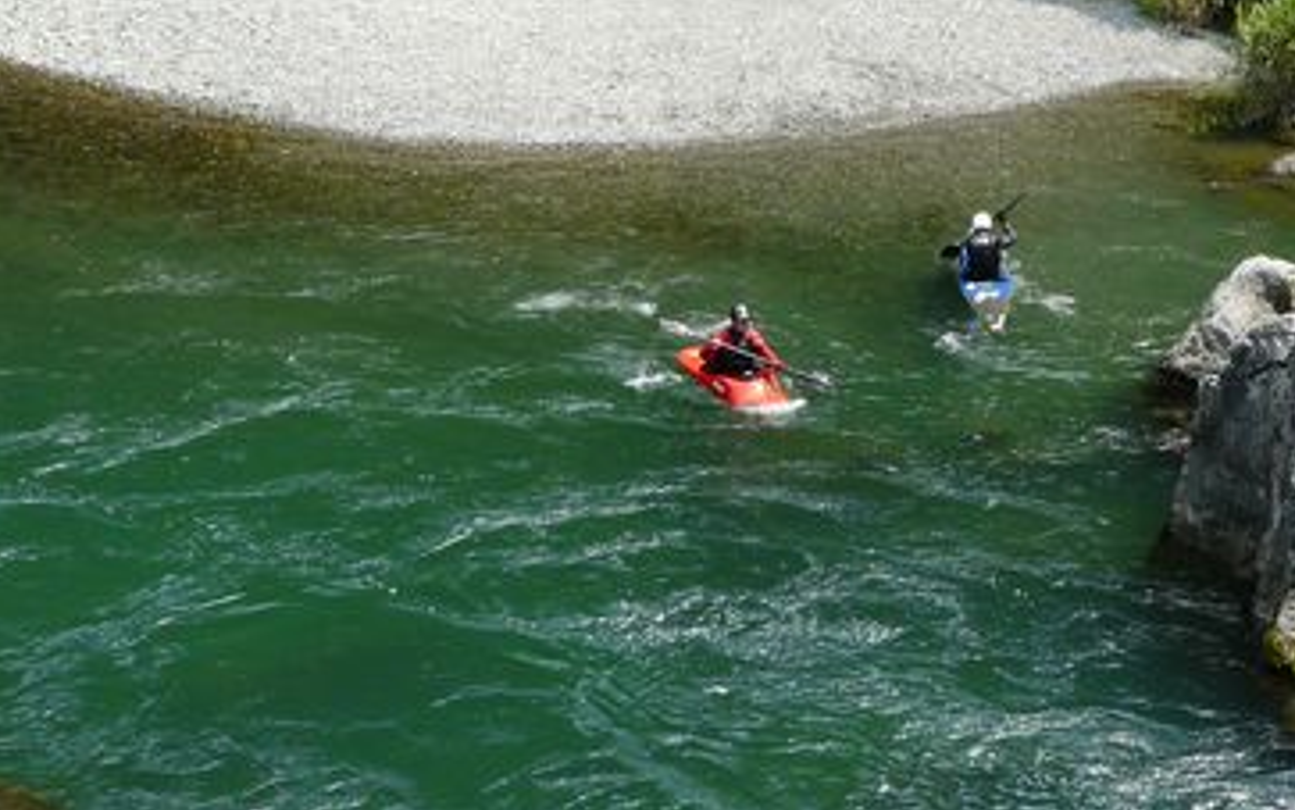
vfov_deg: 14.3
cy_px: 175
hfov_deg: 22.8
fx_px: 3212
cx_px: 731
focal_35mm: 91
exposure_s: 1/250
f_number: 5
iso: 100
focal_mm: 8.3
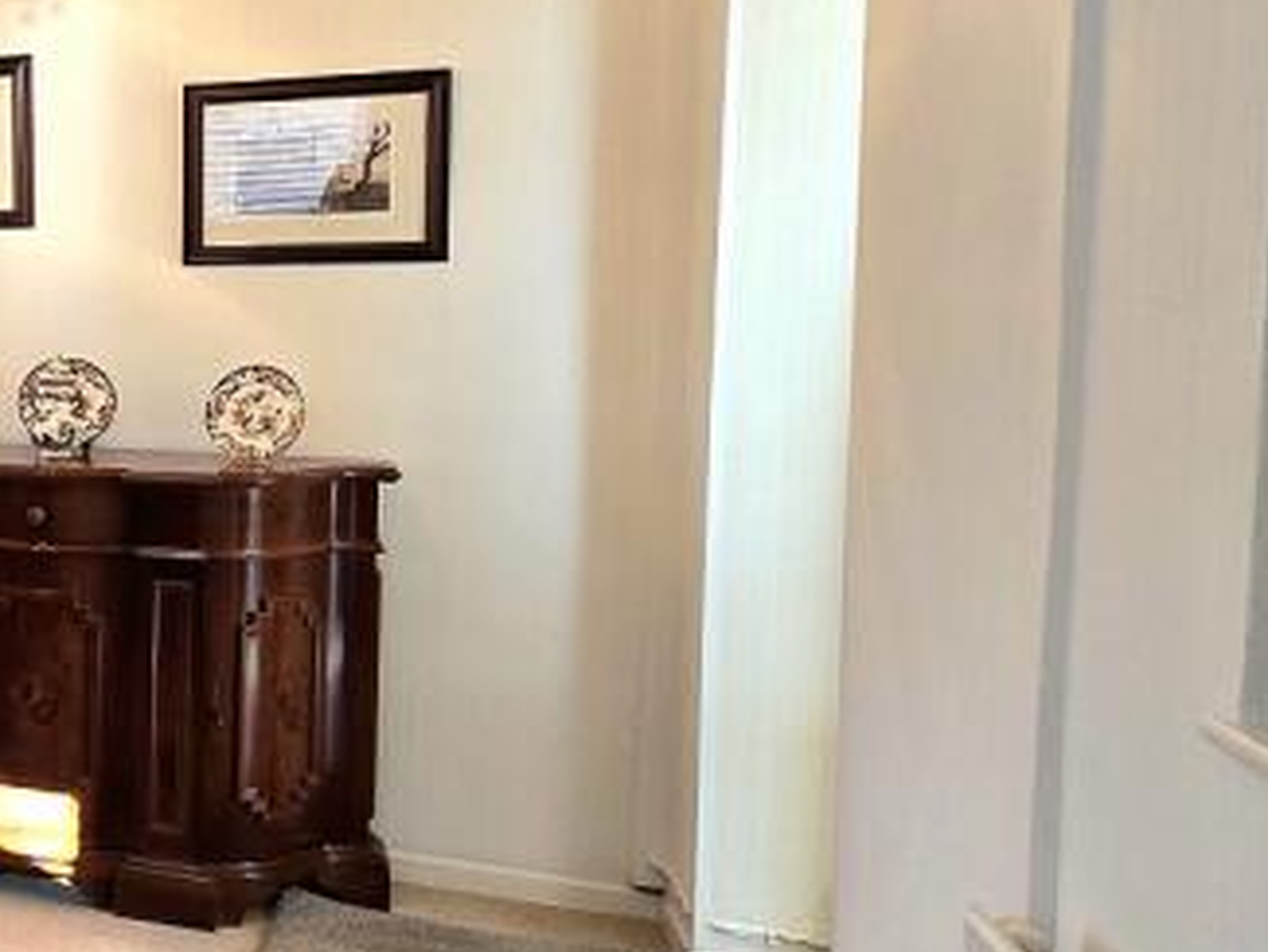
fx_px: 1502
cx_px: -566
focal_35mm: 41
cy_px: 351
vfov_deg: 35.0
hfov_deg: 30.0
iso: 100
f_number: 2.2
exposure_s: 1/50
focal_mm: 2.2
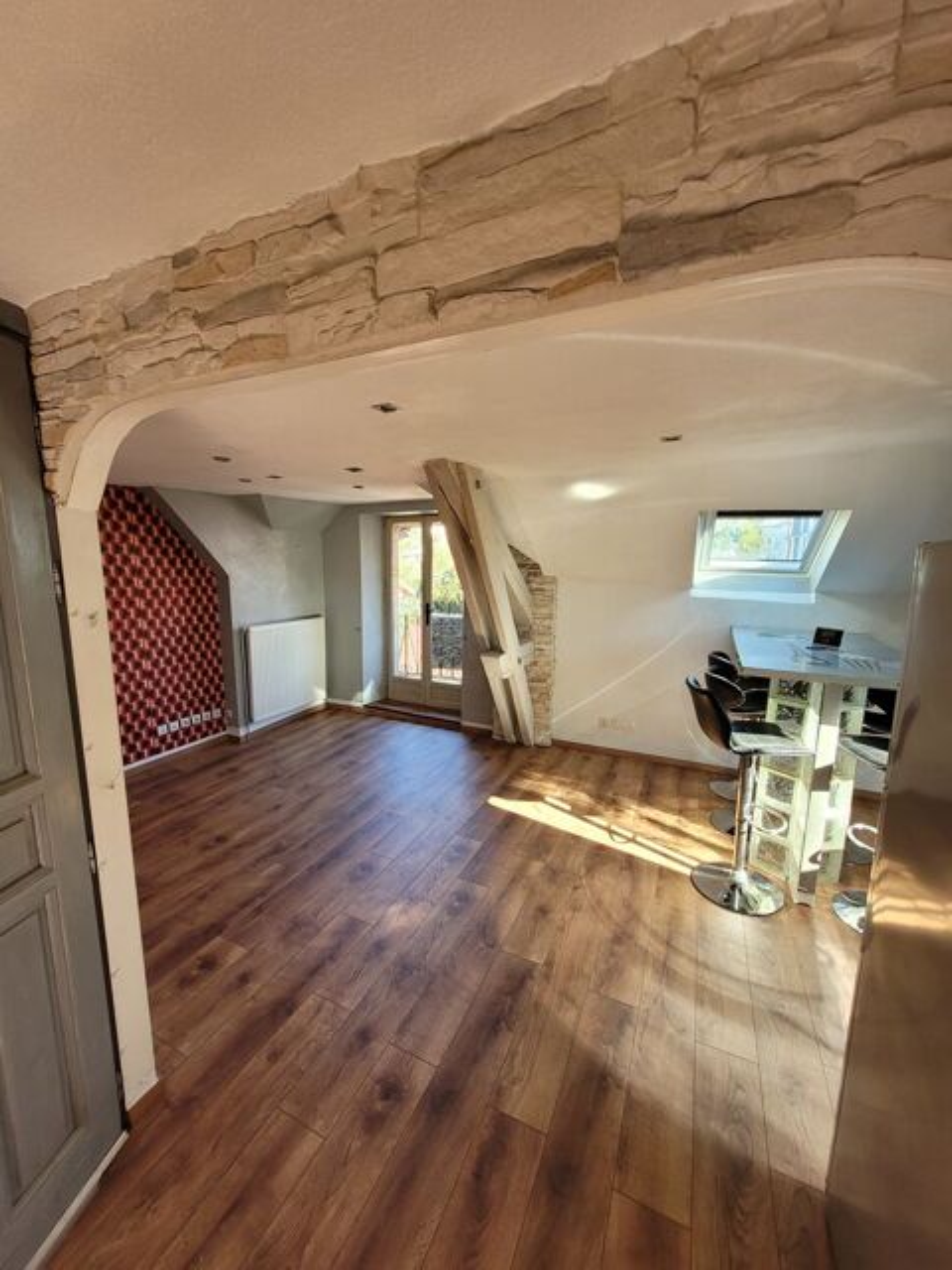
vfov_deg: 106.2
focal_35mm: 13
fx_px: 477
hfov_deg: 89.9
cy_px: 635
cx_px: 476
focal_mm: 1.74
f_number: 2.2
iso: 80
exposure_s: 1/50
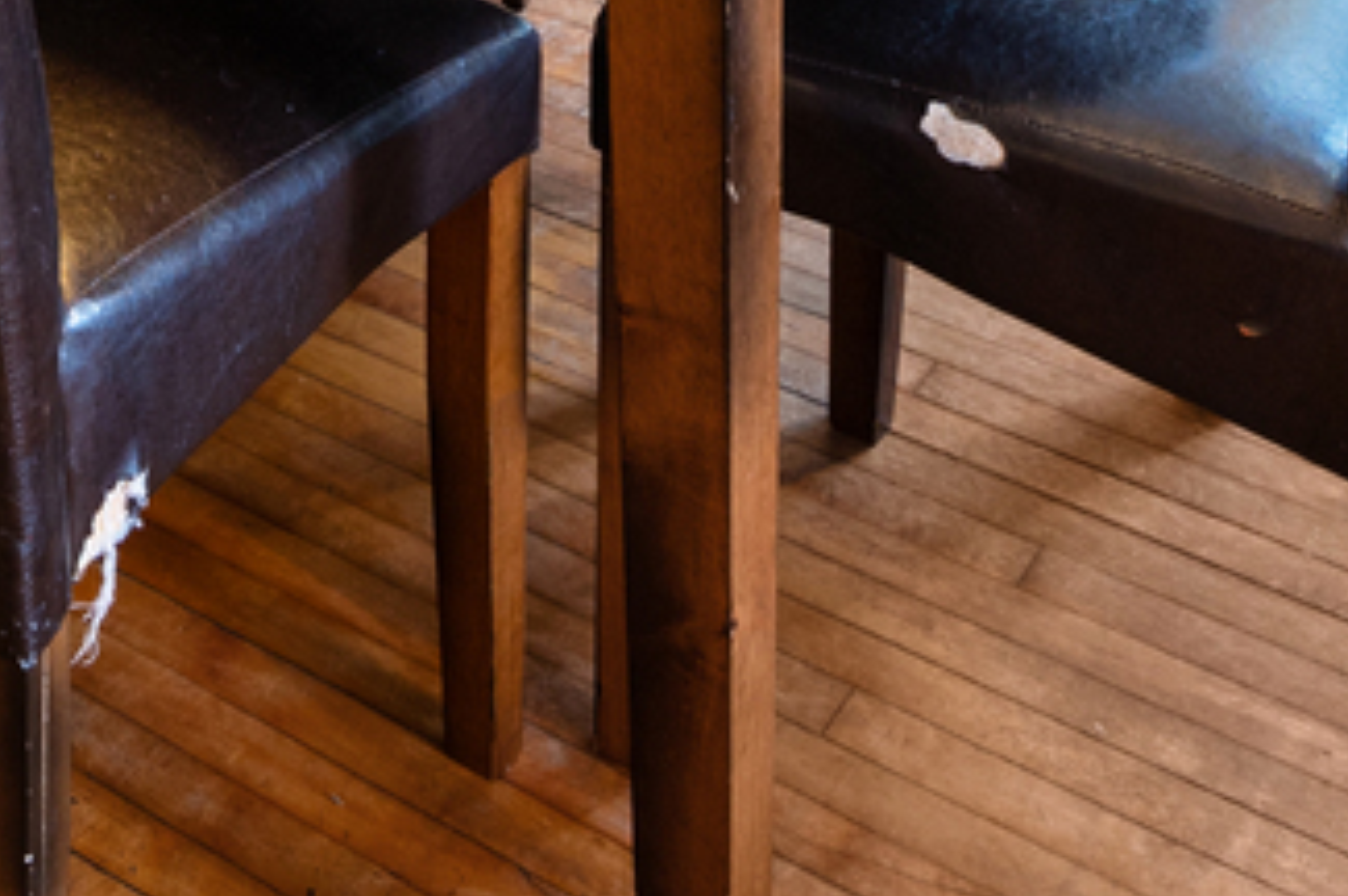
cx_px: -102
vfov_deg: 13.4
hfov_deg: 26.7
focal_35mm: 70
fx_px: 2618
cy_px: -1332
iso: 250
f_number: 8
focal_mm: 14
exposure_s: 2
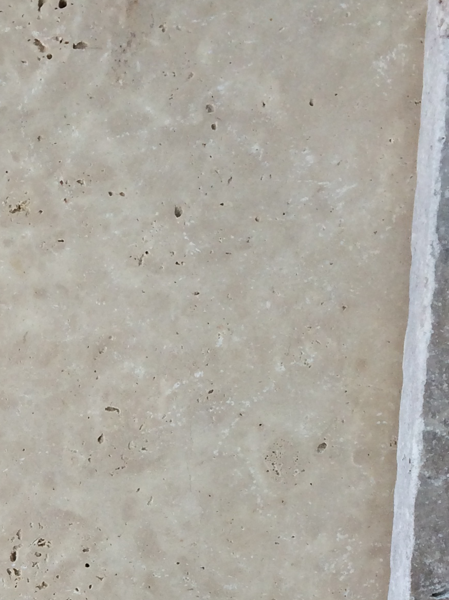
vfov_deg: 21.9
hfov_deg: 16.8
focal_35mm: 84
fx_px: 1453
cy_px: 681
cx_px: -85
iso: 32
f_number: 2.2
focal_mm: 4.12
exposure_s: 1/339
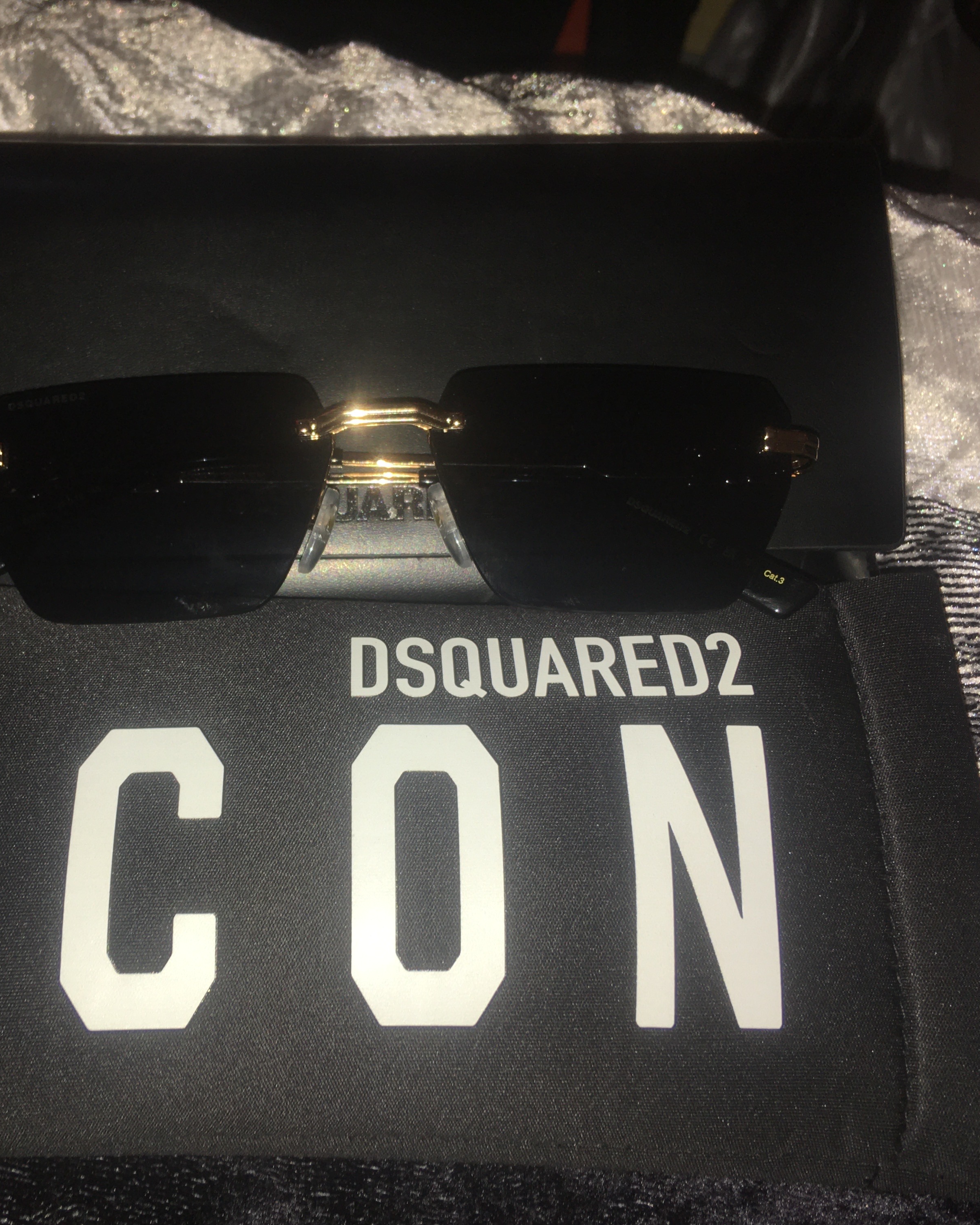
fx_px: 1377
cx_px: 369
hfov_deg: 38.9
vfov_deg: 47.9
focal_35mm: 38
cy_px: 616
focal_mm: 4.15
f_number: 2.2
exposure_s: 1/47
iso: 25
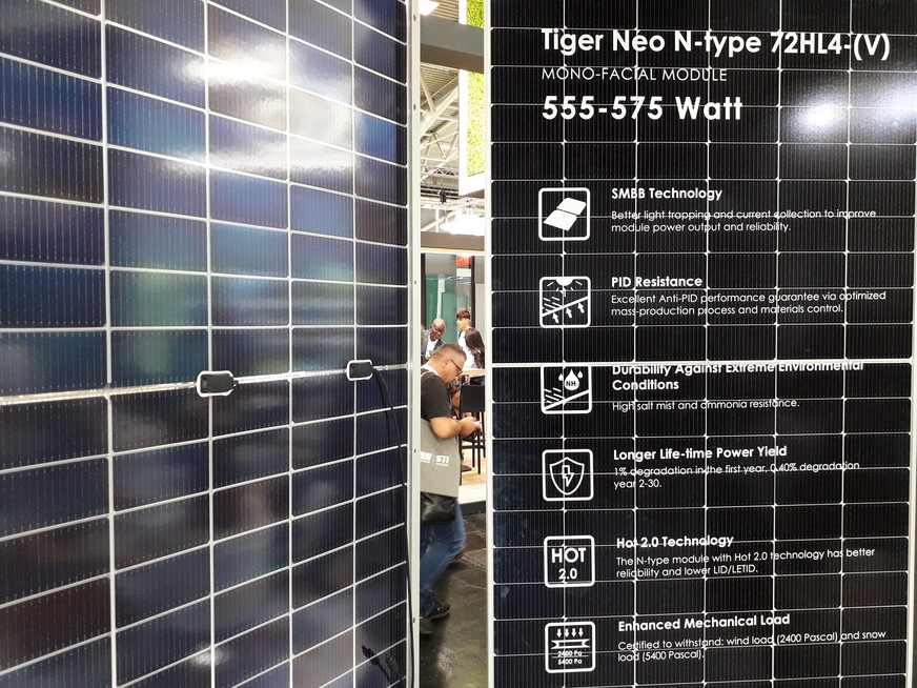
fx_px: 715
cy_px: 344
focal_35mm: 27
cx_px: 458
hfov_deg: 65.3
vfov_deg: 51.4
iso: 200
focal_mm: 3.6
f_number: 1.9
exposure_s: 1/50
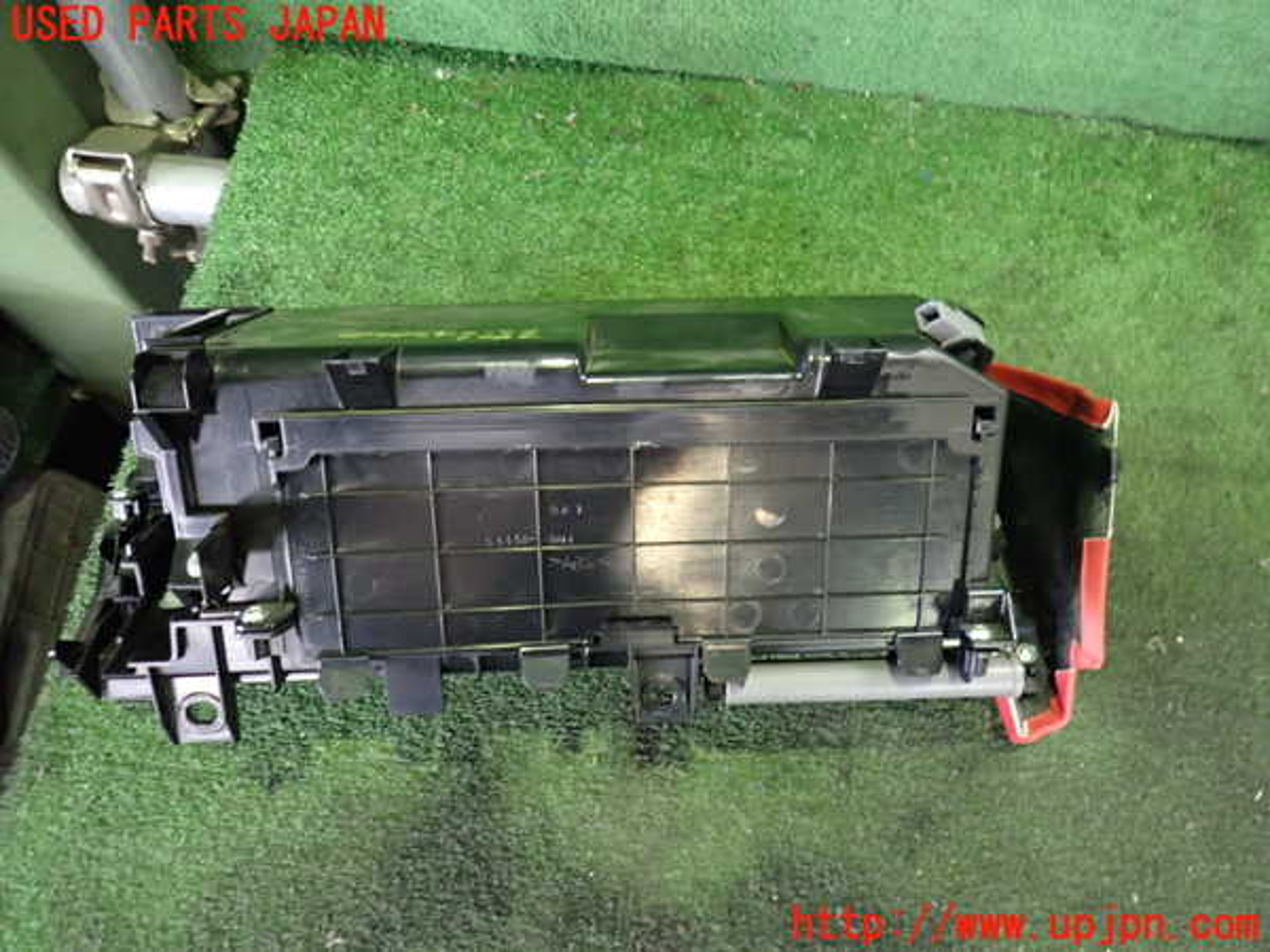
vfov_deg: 54.9
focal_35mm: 25
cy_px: 476
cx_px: 635
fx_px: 917
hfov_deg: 69.4
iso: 640
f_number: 2
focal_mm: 4.5
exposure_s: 1/30
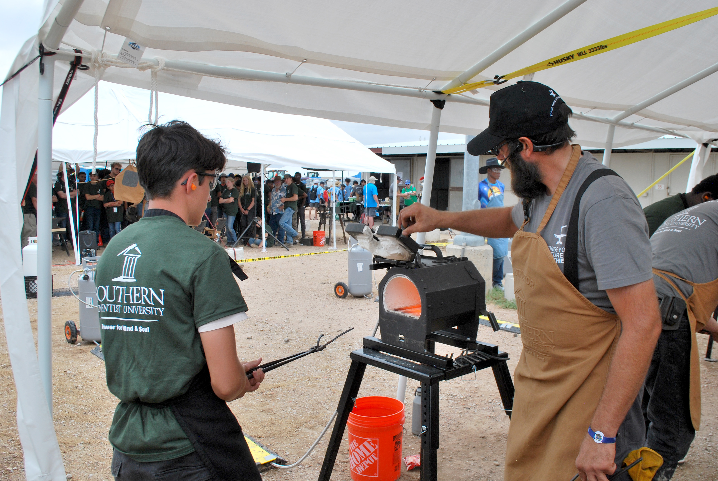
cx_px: 359
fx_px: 659
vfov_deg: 40.1
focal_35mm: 33
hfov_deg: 57.2
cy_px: 240
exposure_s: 1/200
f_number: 10
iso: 200
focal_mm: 22
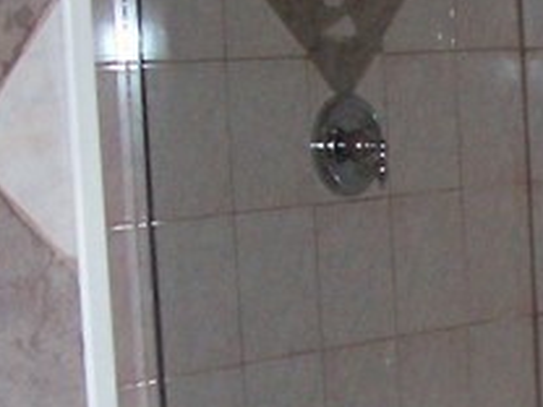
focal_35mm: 167
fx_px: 2620
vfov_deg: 8.8
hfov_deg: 11.3
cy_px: 519
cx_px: 846
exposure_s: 1/112
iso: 140
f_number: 2.7
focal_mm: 5.6
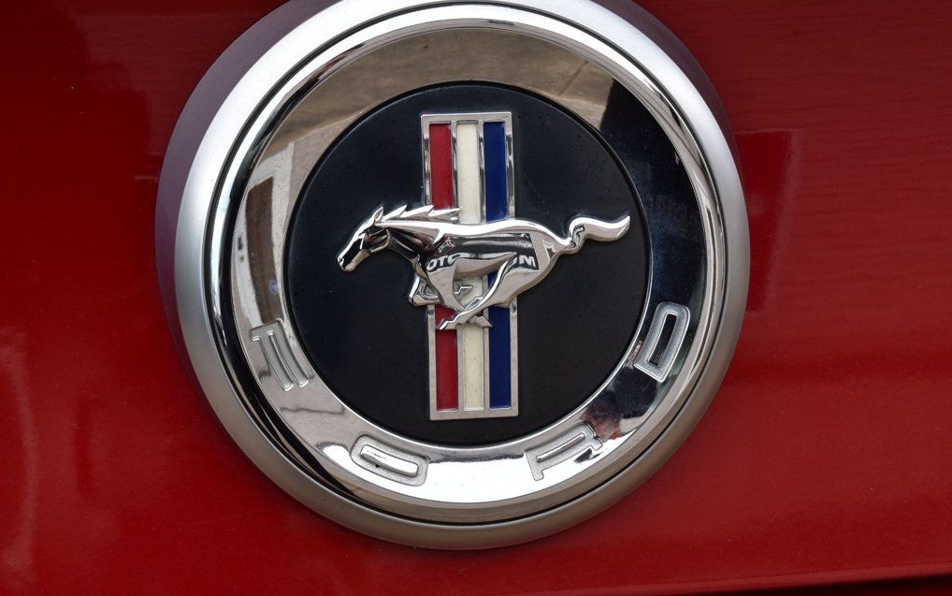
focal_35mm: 85
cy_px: 298
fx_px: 2193
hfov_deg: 24.5
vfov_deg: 15.5
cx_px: 477
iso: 400
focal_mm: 55
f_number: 9
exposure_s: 1/100
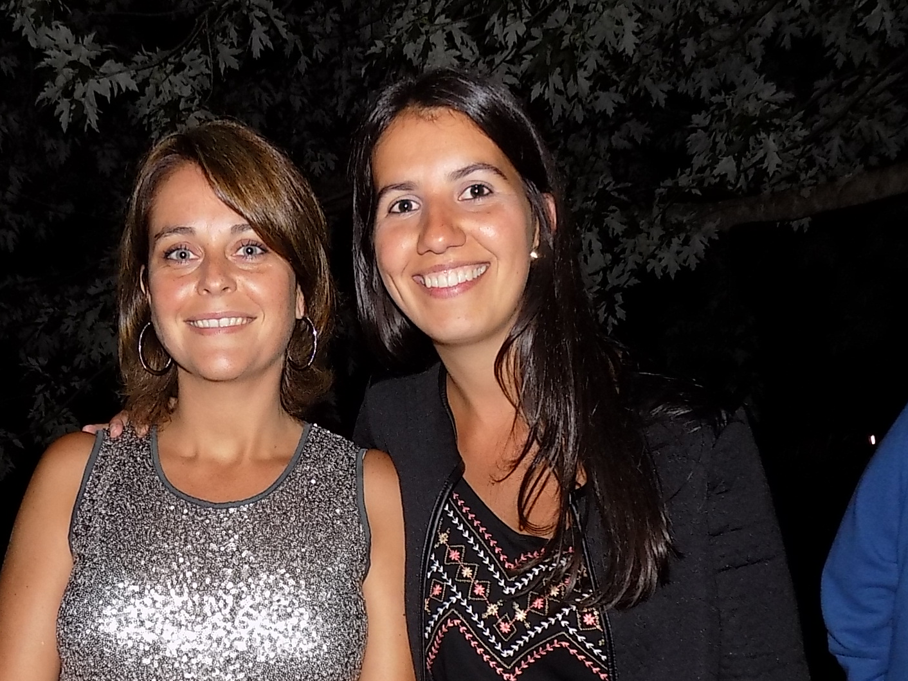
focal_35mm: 37
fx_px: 971
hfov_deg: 49.5
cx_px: 325
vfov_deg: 37.3
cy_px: 542
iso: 200
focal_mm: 4
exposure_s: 1/30
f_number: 3.1
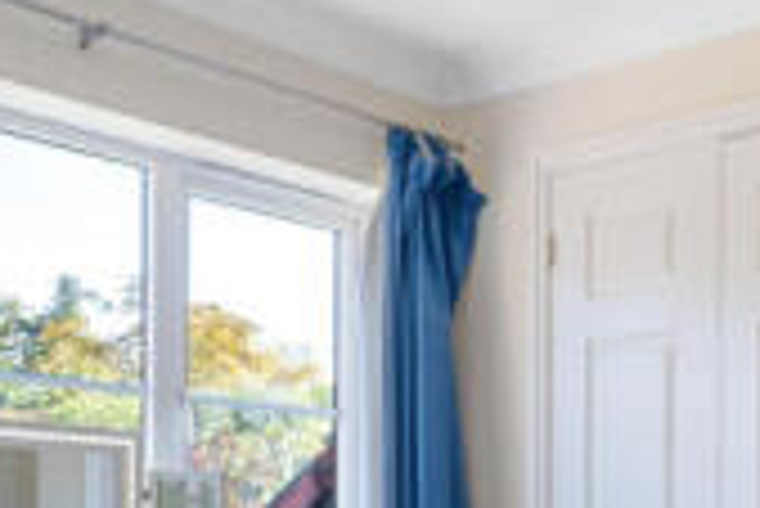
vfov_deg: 20.9
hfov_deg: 29.6
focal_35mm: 62
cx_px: 803
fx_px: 1310
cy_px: 564
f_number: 8
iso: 320
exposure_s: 1/3
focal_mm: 16
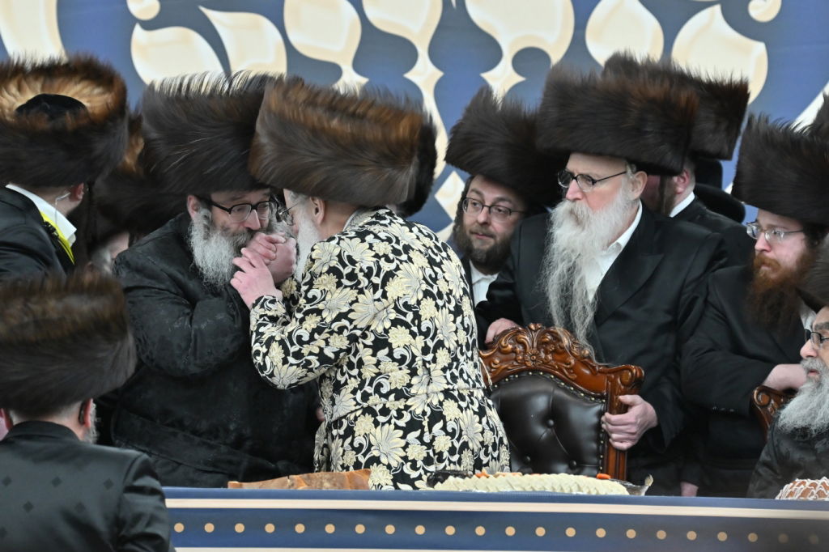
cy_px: 276
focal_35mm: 300
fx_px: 6906
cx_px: 414
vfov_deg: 4.6
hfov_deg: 6.9
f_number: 4
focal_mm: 200
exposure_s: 1/200
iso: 1250
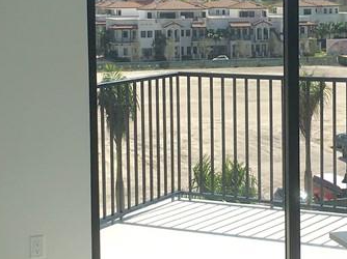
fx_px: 892
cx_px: 222
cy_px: 55
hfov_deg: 22.0
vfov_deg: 16.5
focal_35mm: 89
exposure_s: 1/1425
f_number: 2.2
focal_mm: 4.15
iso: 25
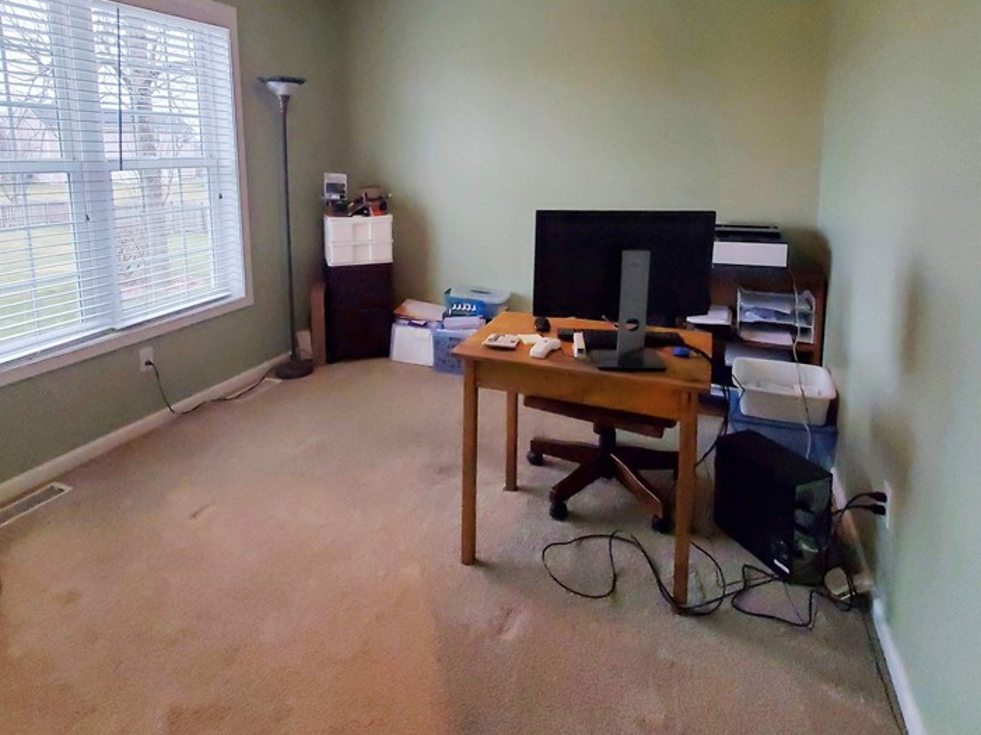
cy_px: 228
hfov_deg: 84.7
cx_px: 479
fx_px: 538
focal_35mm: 19
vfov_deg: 66.2
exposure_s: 1/59
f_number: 2.2
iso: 640
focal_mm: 1.8
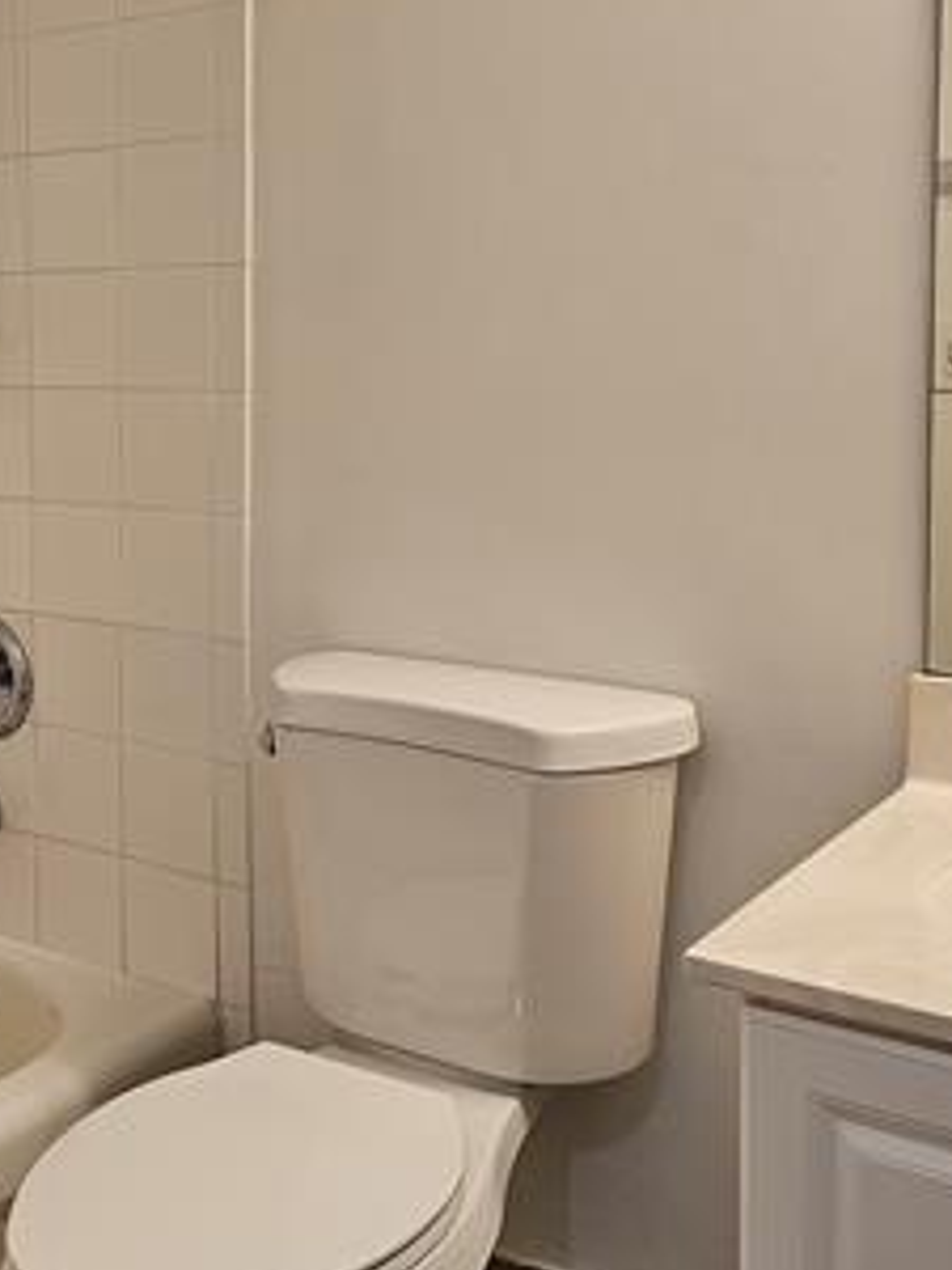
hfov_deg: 30.4
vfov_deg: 40.9
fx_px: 1687
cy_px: 474
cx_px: 140
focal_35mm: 46
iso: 100
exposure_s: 1/120
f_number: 1.7
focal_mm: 6.3
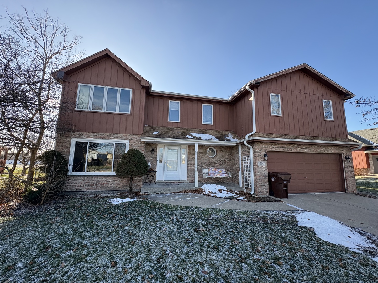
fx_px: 153
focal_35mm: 14
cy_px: 142
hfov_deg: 102.1
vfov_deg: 85.7
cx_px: 189
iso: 64
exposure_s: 1/488
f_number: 2.2
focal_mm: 2.22
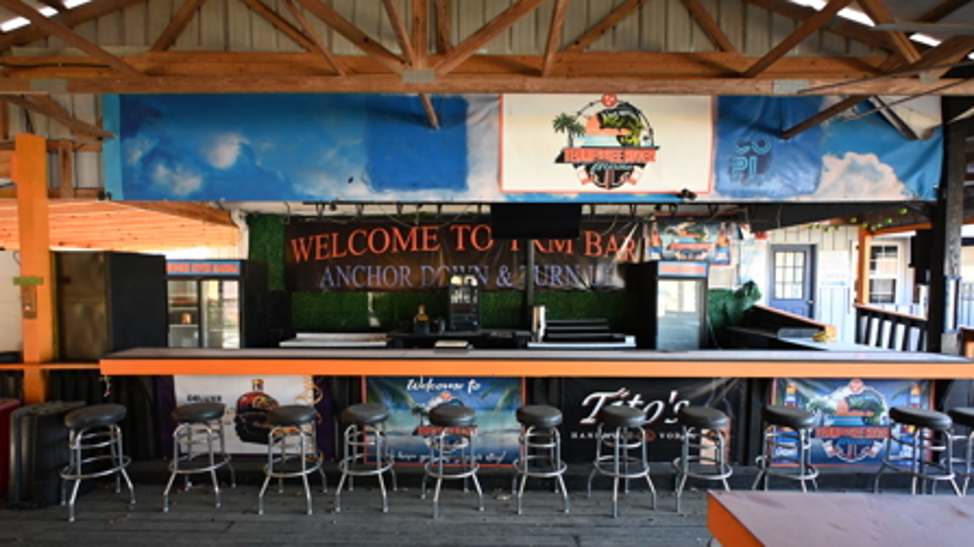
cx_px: 488
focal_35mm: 19
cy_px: 301
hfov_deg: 89.6
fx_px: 491
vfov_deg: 58.2
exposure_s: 1/125
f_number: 3.5
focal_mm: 12
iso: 900
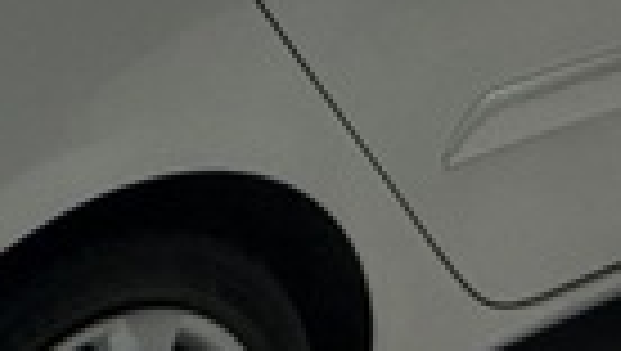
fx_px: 1863
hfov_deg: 18.4
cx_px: 0
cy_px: -256
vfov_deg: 10.2
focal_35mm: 113
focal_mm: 2.22
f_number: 2.2
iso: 160
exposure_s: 1/100
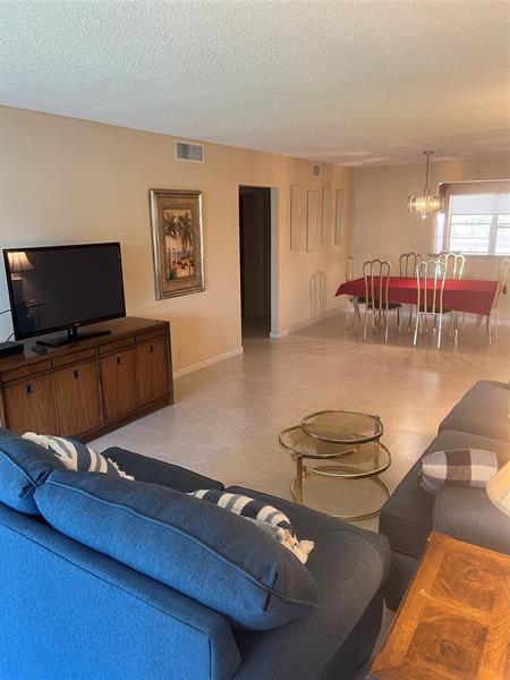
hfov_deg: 53.1
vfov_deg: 67.3
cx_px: 255
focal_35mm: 26
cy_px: 340
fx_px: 511
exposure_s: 1/60
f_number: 1.5
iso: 100
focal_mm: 5.7
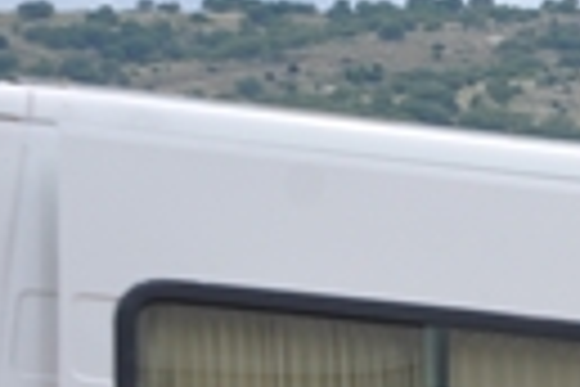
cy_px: 812
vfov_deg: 3.8
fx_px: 5832
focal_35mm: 362
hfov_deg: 5.5
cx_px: 1322
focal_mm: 52
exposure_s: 1/320
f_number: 9
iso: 200
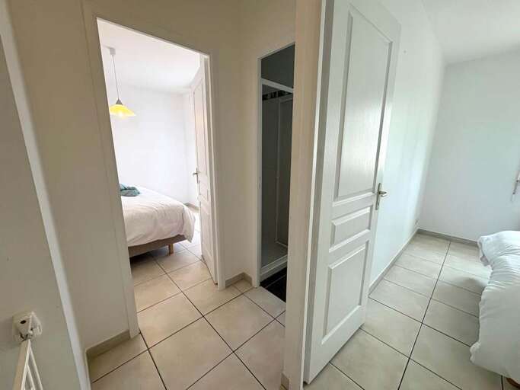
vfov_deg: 85.7
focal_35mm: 14
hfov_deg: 102.1
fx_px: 210
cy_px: 195
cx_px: 260
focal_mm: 2.22
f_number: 2.2
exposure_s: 1/100
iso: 80
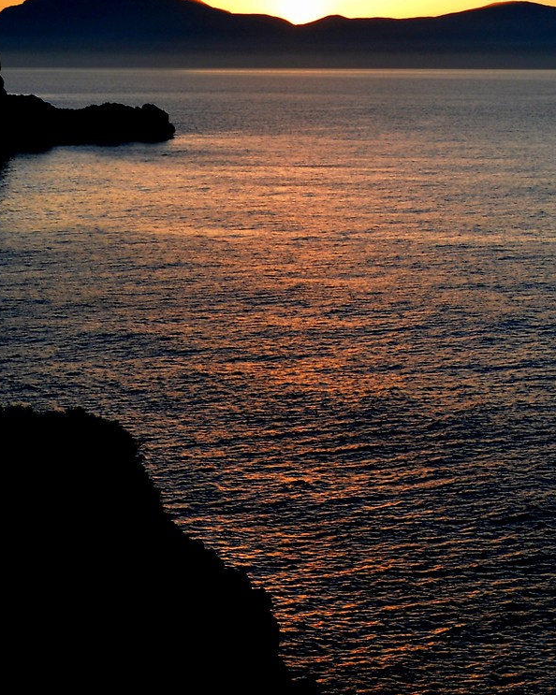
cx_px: 646
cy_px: 130
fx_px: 2058
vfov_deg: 19.0
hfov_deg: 14.9
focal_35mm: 100
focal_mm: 22
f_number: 3.8
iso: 100
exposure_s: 1/125
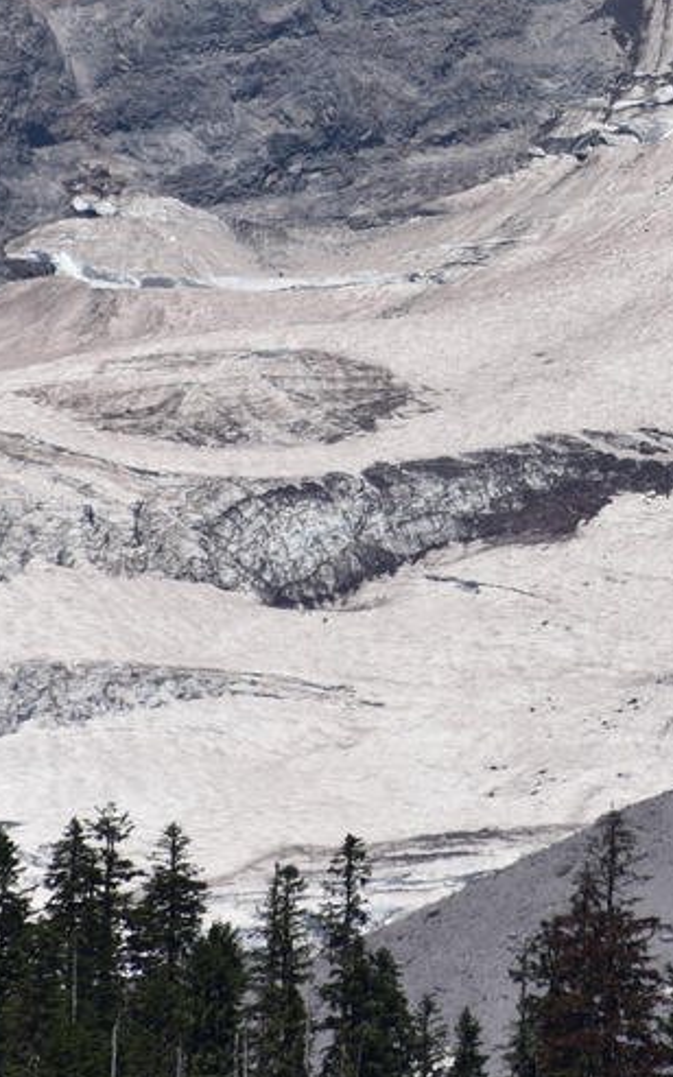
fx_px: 23308
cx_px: 618
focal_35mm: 794
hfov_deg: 1.7
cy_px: 168
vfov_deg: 2.6
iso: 100
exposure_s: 1/640
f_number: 8
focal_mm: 300
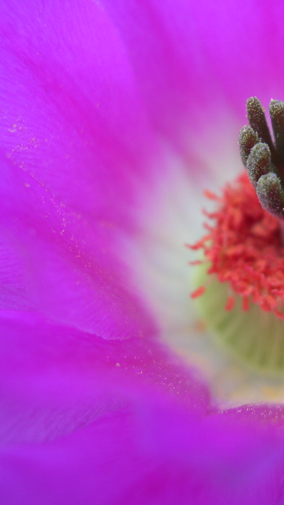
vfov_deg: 37.2
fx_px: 749
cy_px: 254
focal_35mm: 56
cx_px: 273
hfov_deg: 20.9
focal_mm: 8
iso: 100
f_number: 2.8
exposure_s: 1/215
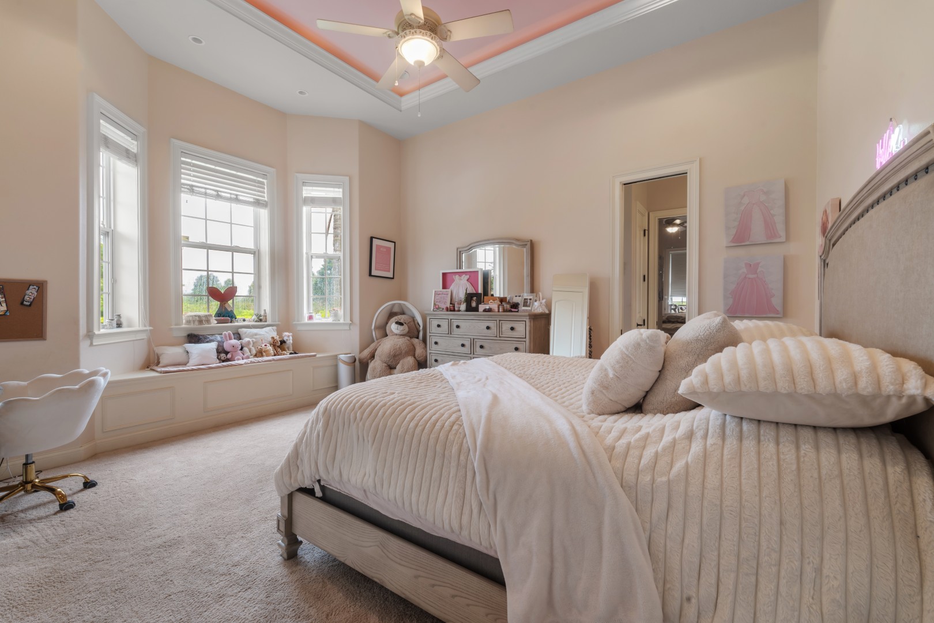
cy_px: 312
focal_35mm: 14
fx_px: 363
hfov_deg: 104.3
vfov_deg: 81.2
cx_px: 467
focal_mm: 14
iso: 100
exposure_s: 1/2
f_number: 13
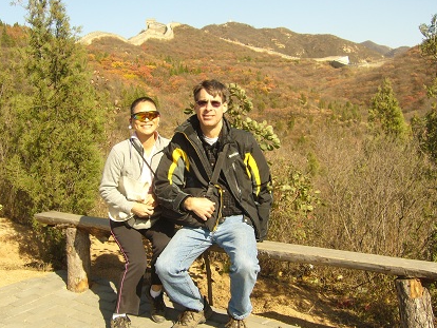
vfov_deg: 36.8
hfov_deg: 47.8
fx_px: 493
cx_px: 198
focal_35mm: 39
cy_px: 171
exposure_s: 1/200
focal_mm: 5.8
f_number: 5.6
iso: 80
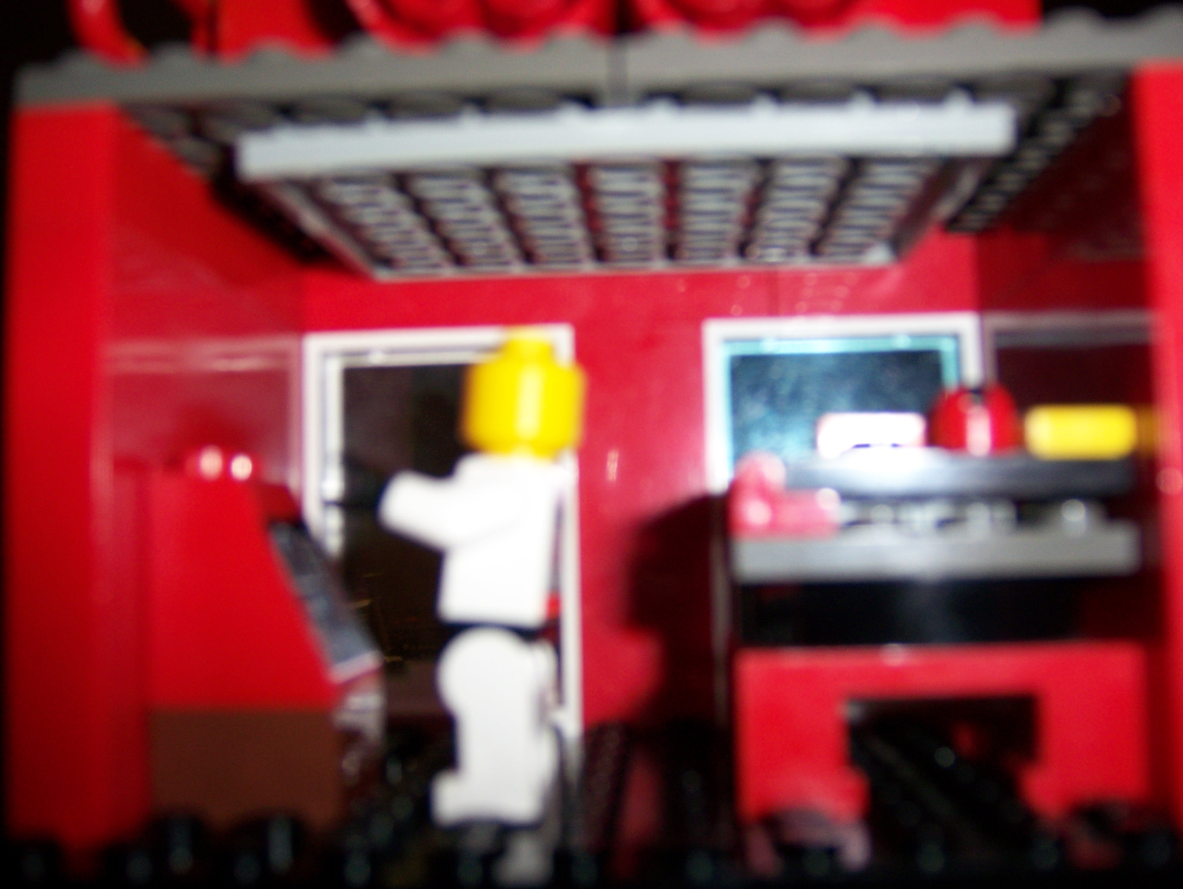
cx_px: 592
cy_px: 444
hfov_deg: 51.3
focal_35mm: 36
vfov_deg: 39.7
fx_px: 1231
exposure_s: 1/60
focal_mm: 6
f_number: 2.8
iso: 100
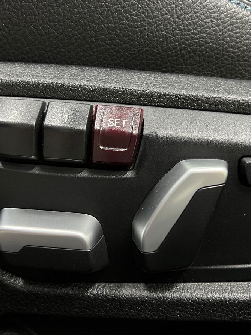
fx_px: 338
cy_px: 167
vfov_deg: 52.6
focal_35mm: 35
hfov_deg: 40.7
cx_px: 136
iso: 640
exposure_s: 1/34
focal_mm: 5.7
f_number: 1.5
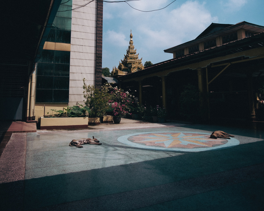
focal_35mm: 26
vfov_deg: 54.0
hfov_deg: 66.0
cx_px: 132
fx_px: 203
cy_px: 74
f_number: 2
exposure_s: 1/6400
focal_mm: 12
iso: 160
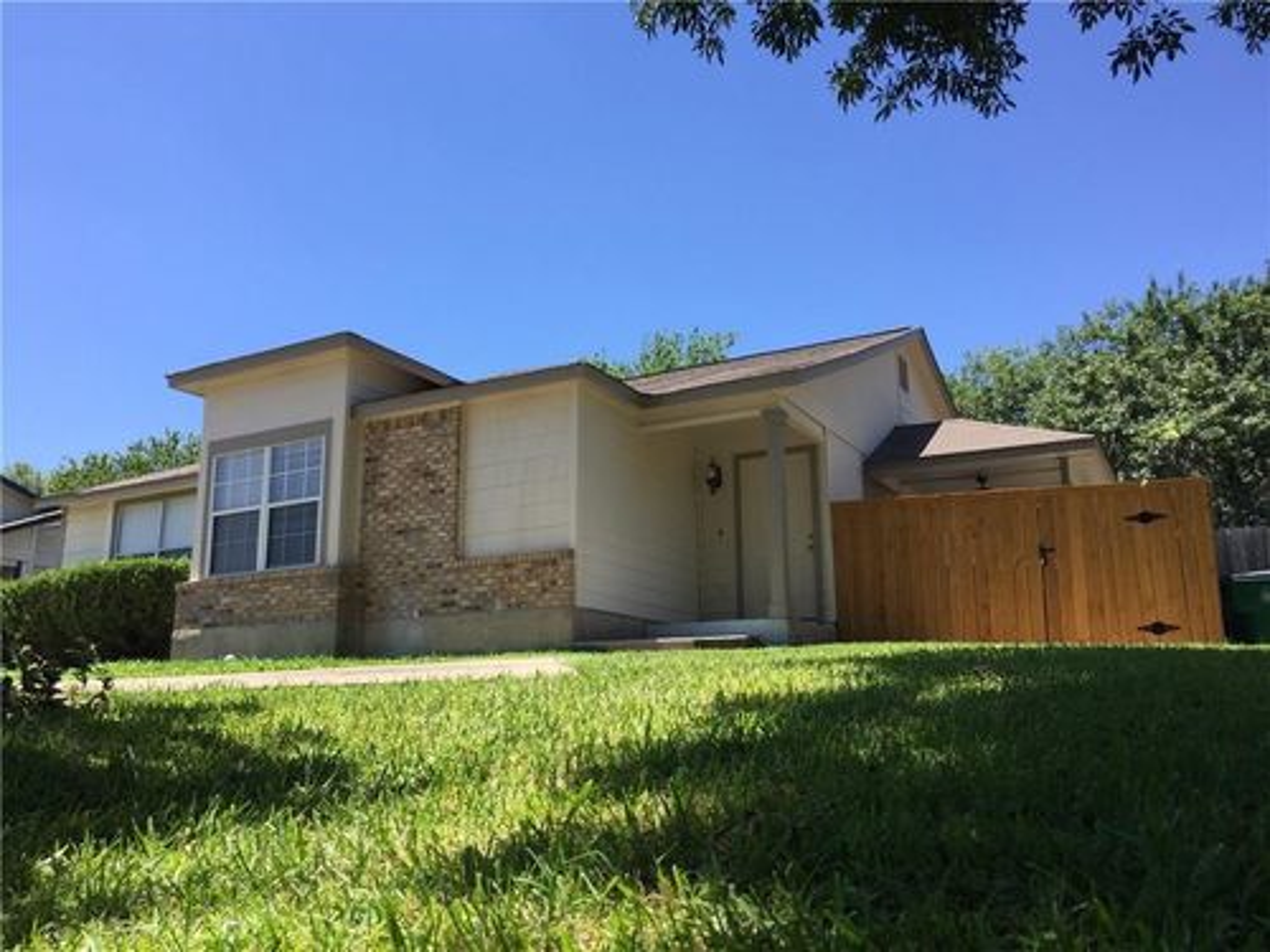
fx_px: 1064
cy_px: 476
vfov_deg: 48.2
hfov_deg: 61.7
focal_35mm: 29
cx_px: 635
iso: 32
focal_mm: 4.15
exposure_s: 1/898
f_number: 2.2
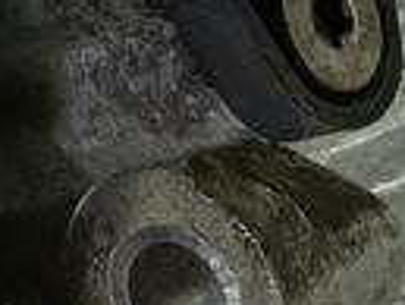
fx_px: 2131
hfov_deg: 10.4
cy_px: -107
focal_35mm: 182
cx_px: -261
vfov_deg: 8.1
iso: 133
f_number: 1.6
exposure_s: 1/50
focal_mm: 4.11
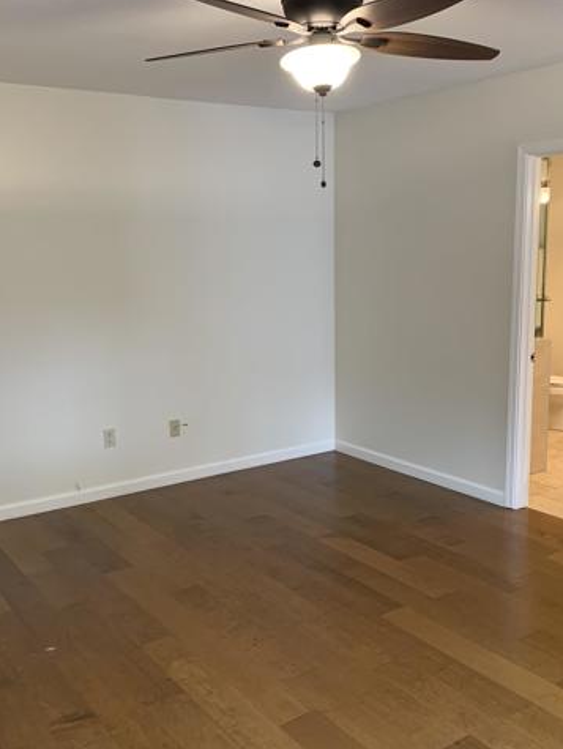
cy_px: 374
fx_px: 758
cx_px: 301
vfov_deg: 52.6
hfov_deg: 40.7
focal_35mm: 35
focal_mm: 4.25
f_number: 1.8
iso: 100
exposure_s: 1/60
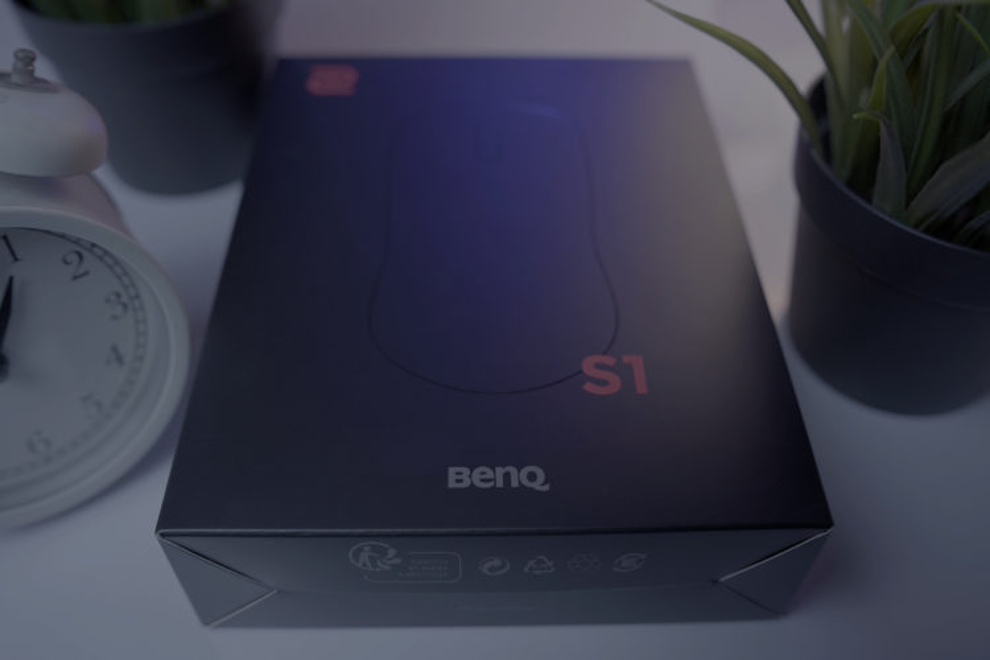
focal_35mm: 35
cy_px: 330
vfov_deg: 37.9
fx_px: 962
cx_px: 495
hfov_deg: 54.4
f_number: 4
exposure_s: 1/125
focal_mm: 35
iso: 4000
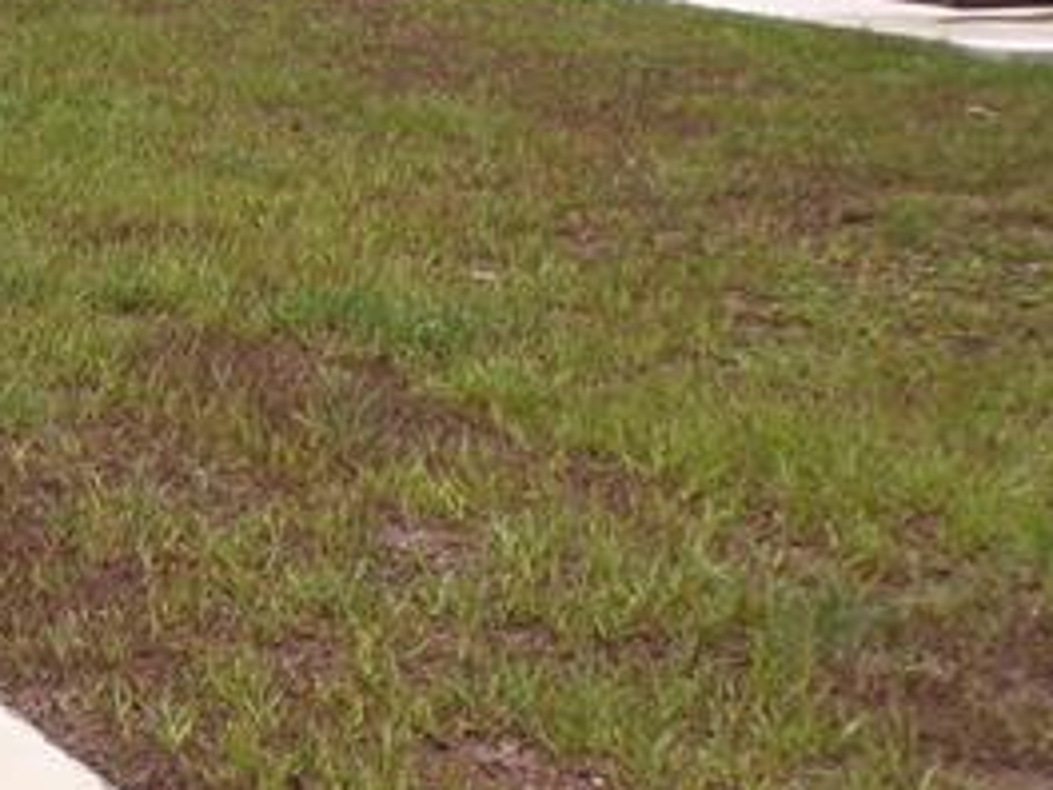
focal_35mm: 93
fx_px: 2829
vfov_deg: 15.8
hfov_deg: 18.6
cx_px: -530
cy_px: 132
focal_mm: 4.3
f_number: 5.8
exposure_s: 1/450
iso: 80
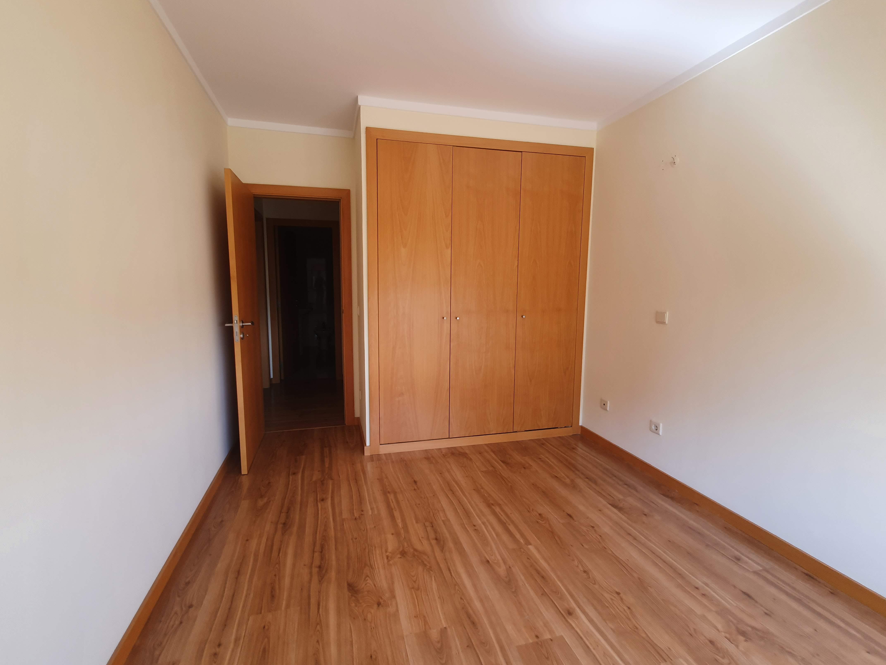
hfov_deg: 101.9
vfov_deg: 85.6
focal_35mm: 14
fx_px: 358
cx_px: 410
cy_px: 321
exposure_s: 1/60
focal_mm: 1.8
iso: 50
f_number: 2.2
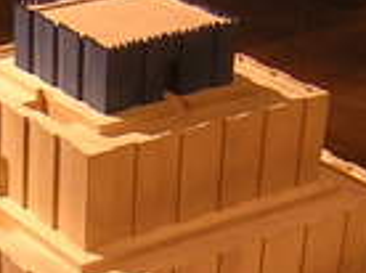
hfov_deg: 16.7
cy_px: 342
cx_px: -13
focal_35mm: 115
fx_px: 1214
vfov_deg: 12.5
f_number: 2.6
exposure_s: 1/9.2
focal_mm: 4.7
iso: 100
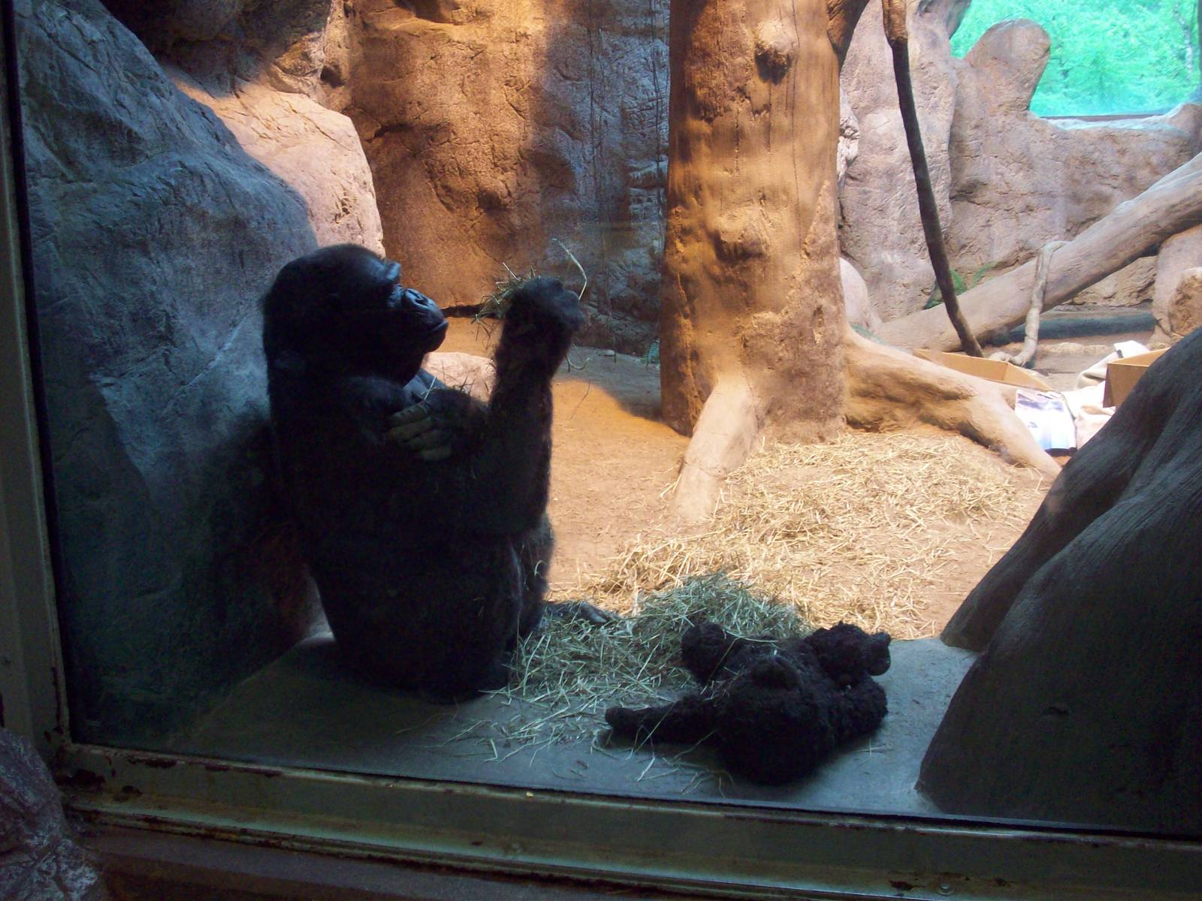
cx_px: 601
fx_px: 1285
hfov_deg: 50.1
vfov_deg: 38.7
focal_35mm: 37
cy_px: 450
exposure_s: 1/17.8
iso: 160
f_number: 2.8
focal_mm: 6.2
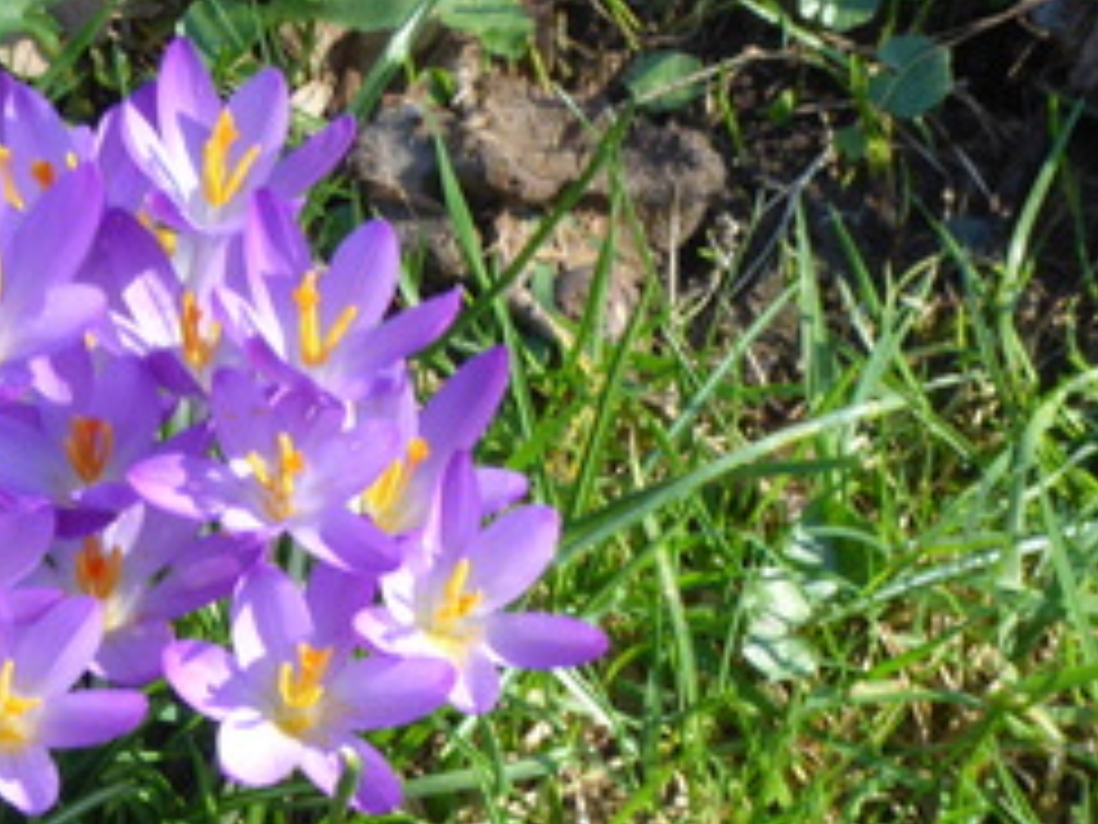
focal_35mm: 334
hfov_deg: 5.9
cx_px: 112
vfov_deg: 4.5
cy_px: 543
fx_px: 10594
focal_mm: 28.7
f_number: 5.5
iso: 125
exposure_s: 1/80
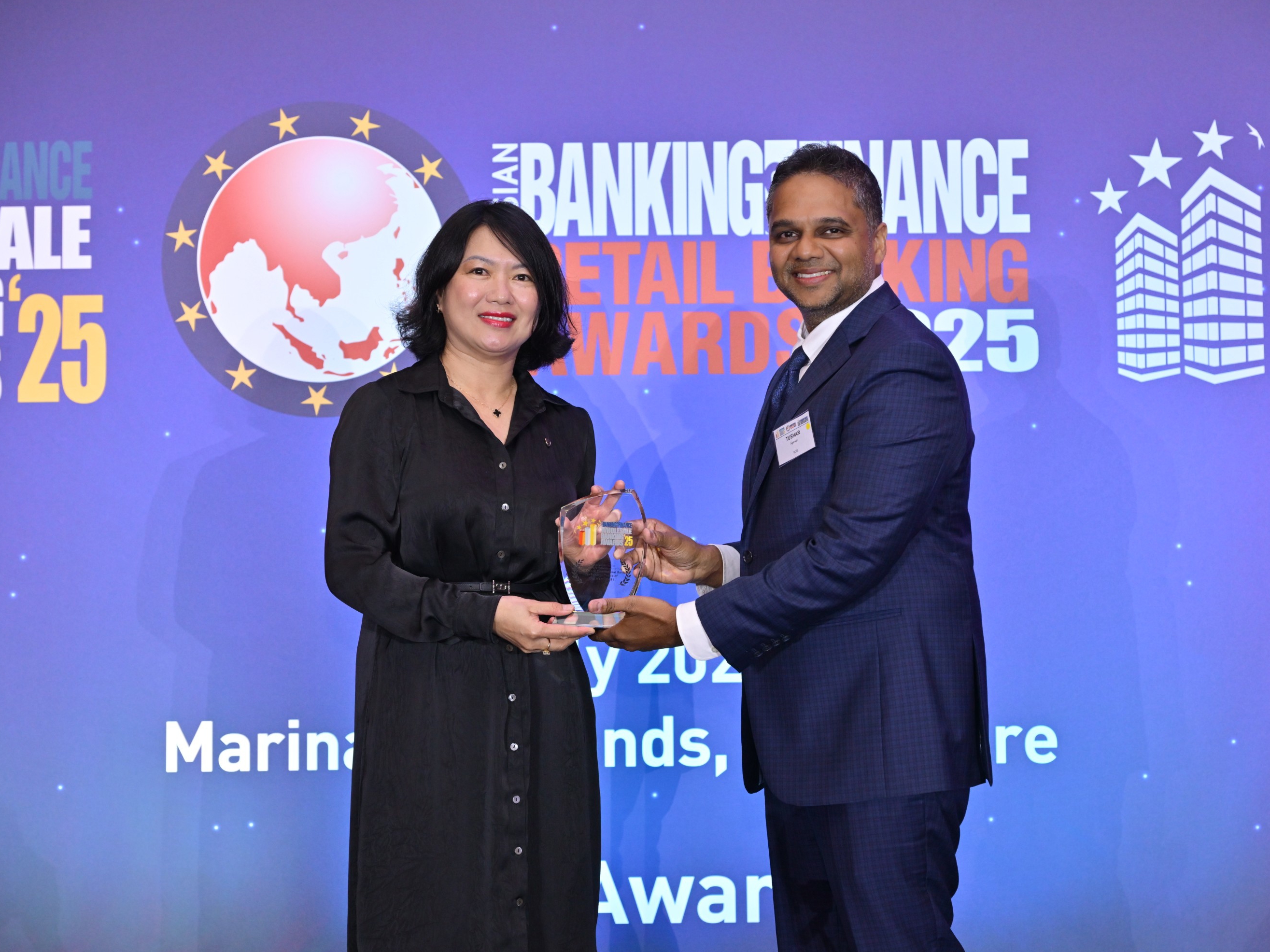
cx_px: 668
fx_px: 2495
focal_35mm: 68
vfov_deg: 21.6
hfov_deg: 28.6
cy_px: 478
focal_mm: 62
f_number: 4.5
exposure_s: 1/161
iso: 1600
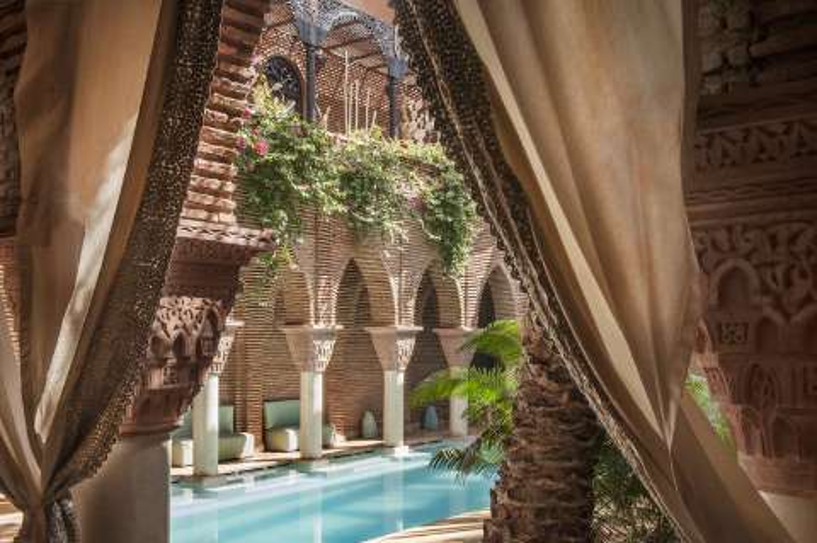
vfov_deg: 35.0
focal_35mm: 38
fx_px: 861
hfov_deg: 50.7
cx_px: 408
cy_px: 272
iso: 200
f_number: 13
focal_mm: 38
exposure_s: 1/30
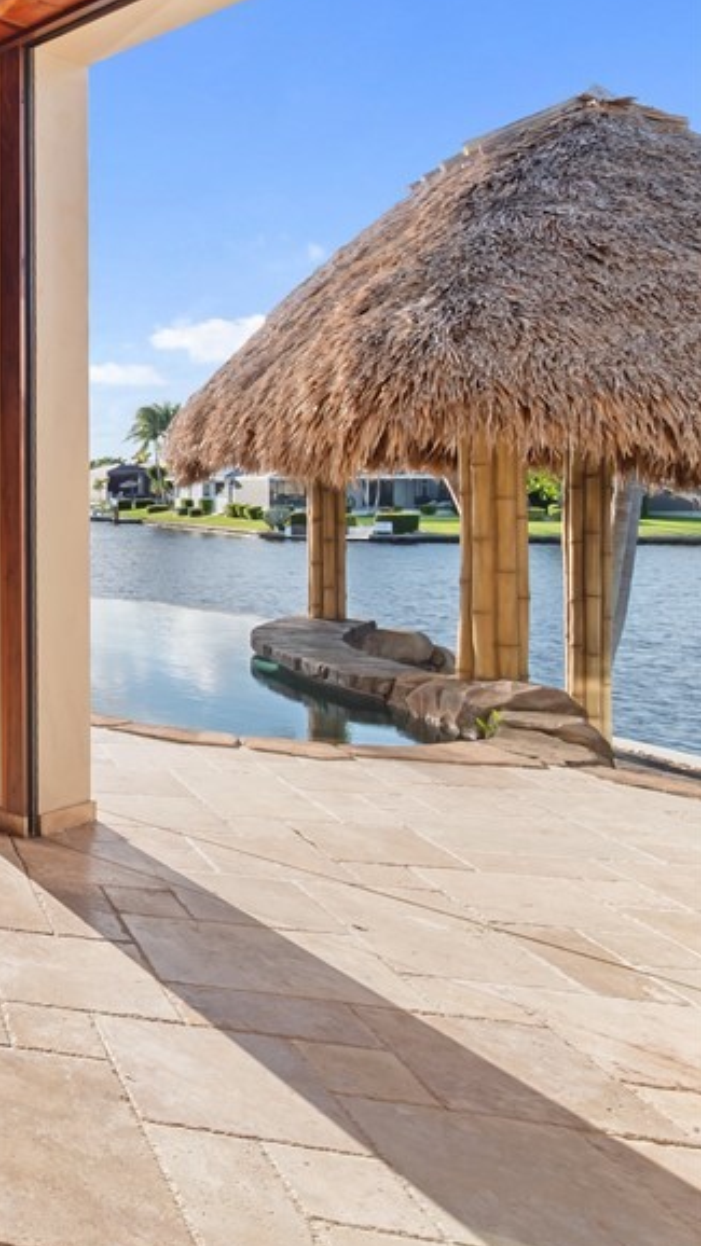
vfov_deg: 69.4
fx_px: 892
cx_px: -399
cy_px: 517
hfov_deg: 26.9
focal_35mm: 27
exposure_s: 1/100
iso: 200
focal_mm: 7
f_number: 7.1
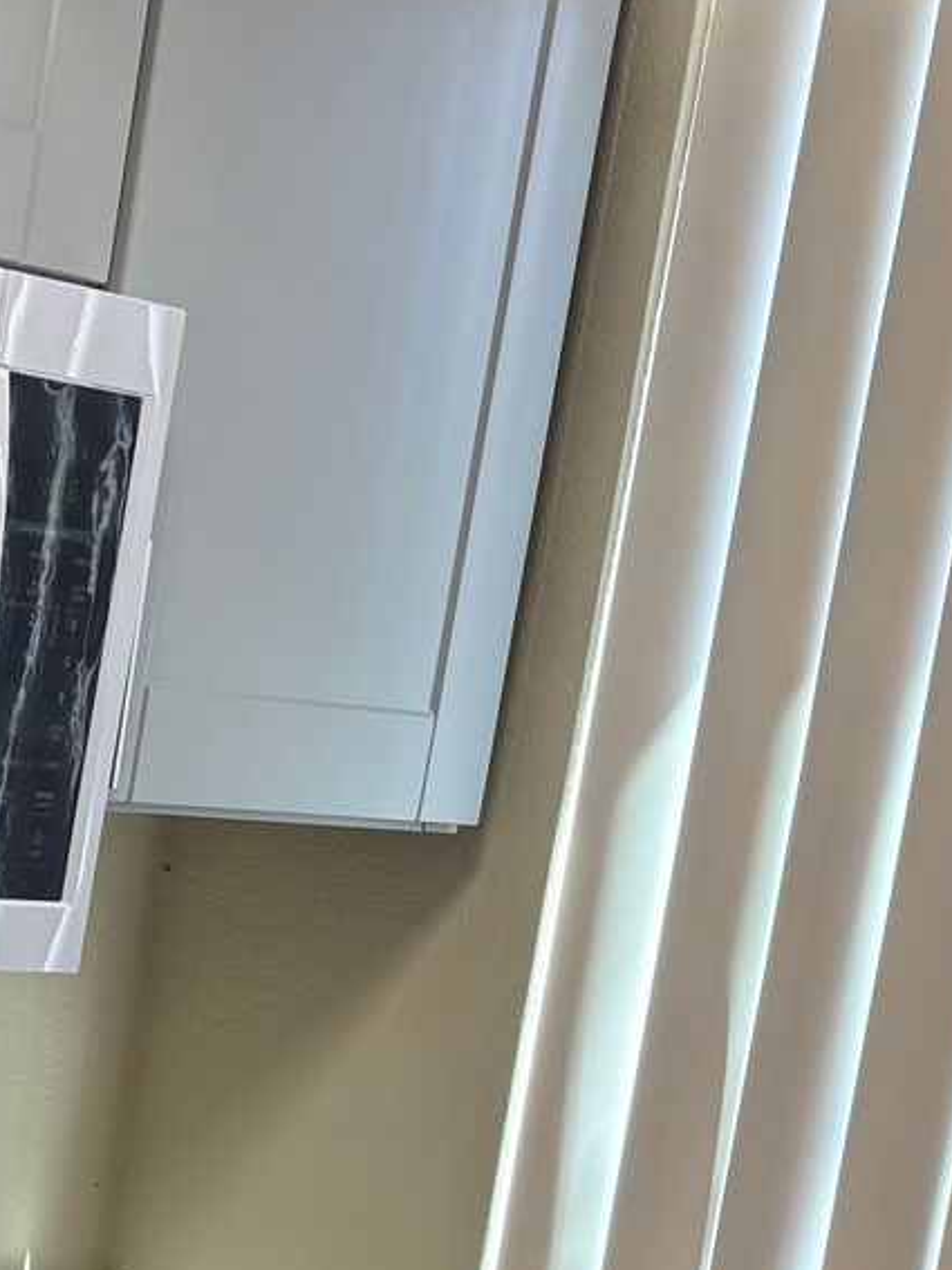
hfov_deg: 15.9
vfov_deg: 21.5
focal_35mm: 88
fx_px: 3228
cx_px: -278
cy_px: 1266
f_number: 1.6
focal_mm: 5.96
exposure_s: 1/60
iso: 80
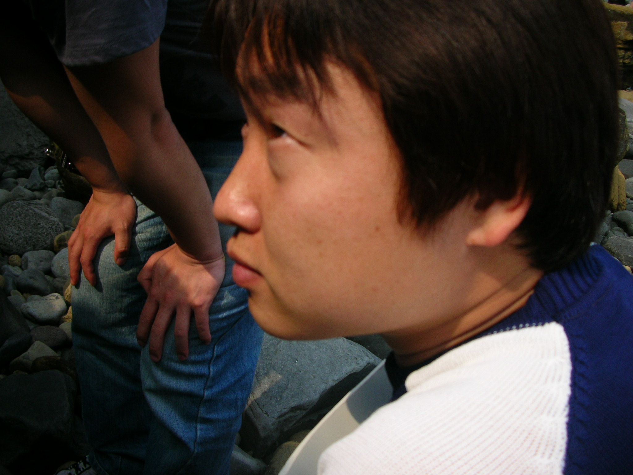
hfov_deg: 52.6
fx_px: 640
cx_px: 316
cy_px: 238
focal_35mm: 35
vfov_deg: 40.7
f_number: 8.5
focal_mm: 5.8
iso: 50
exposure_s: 1/85
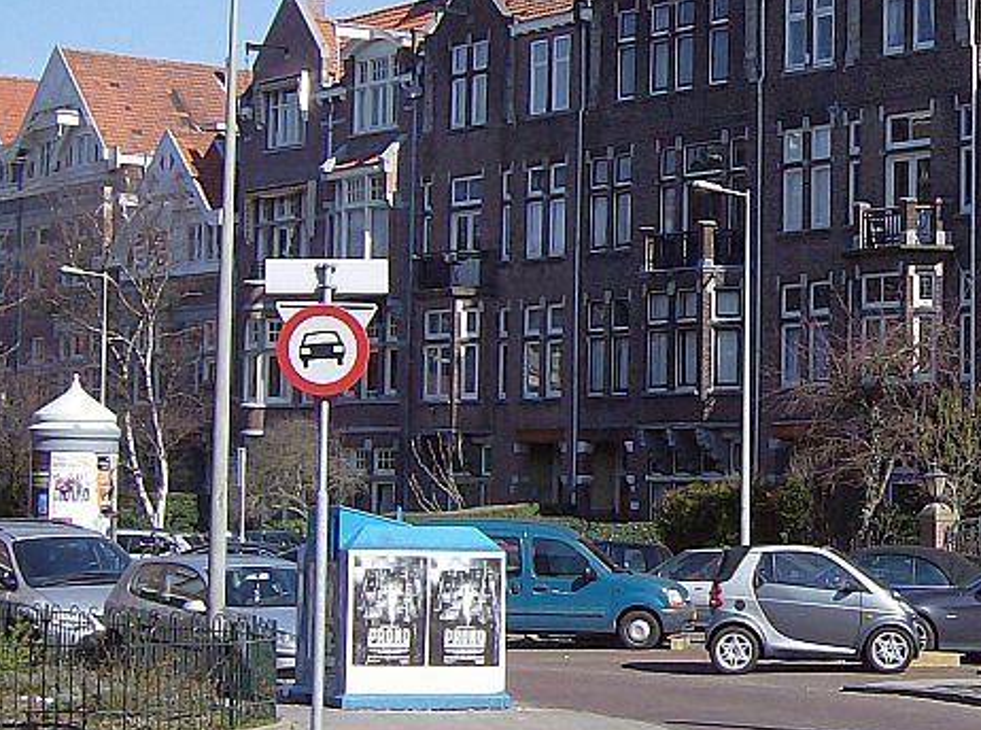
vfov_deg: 14.4
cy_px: 222
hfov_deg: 18.9
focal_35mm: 102
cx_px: 913
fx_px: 2883
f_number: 5.1
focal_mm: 7.7
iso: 100
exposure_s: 1/546
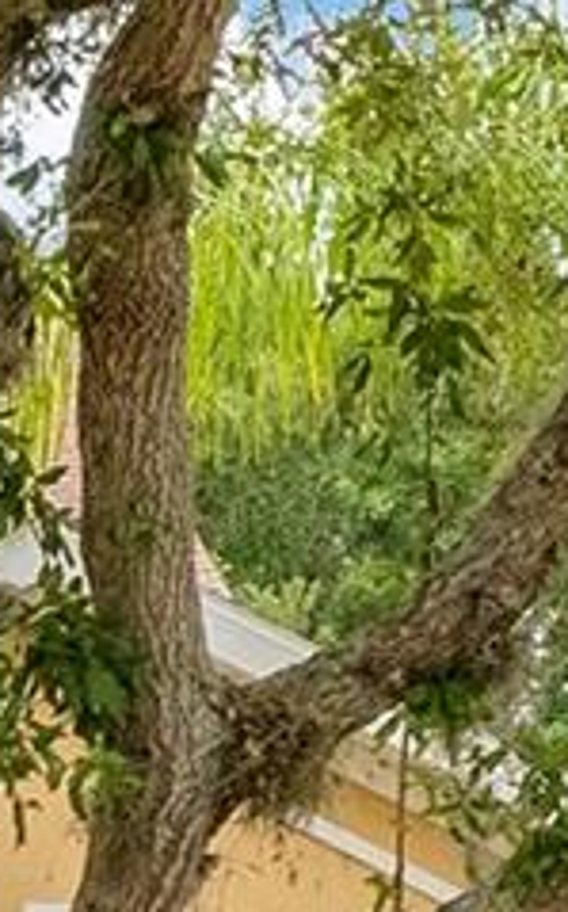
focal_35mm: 150
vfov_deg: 13.7
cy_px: 929
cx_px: -911
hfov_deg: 7.9
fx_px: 3722
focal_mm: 8.38
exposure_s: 1/500
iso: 120
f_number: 2.8
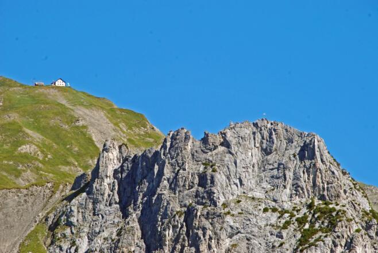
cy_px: 126
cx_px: 189
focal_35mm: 300
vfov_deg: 4.6
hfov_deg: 6.9
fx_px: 3153
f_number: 13
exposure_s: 1/160
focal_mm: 200
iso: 400
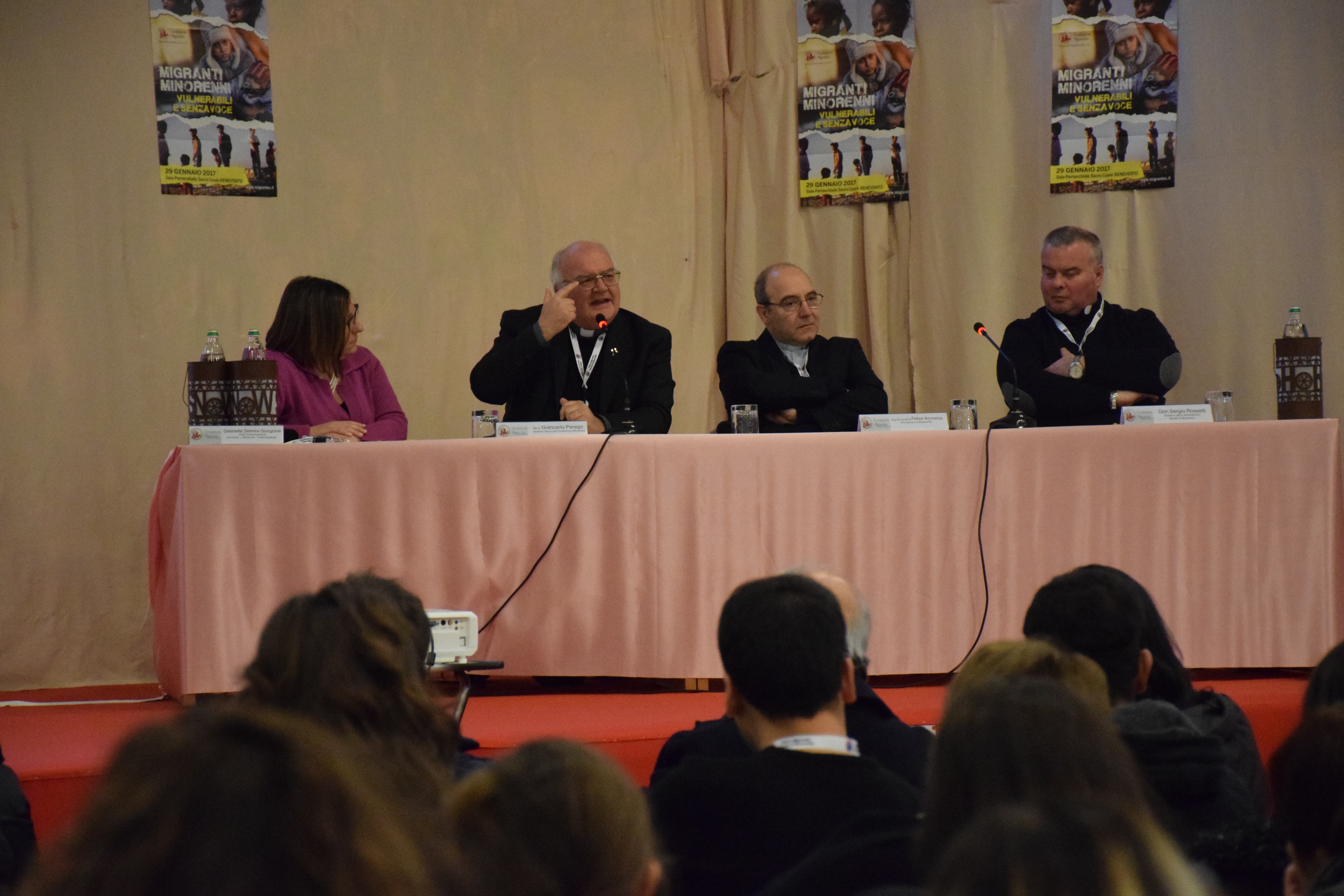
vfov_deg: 9.2
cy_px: 448
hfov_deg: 13.7
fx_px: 5601
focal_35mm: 150
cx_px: 672
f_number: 5.6
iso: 6400
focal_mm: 100
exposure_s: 1/125
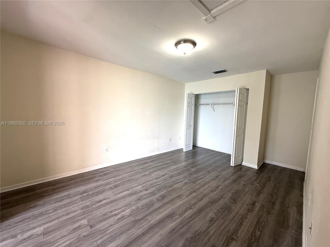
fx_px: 133
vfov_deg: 85.7
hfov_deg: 102.1
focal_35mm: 14
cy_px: 124
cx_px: 165
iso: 200
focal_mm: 2.22
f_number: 2.2
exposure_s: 1/99
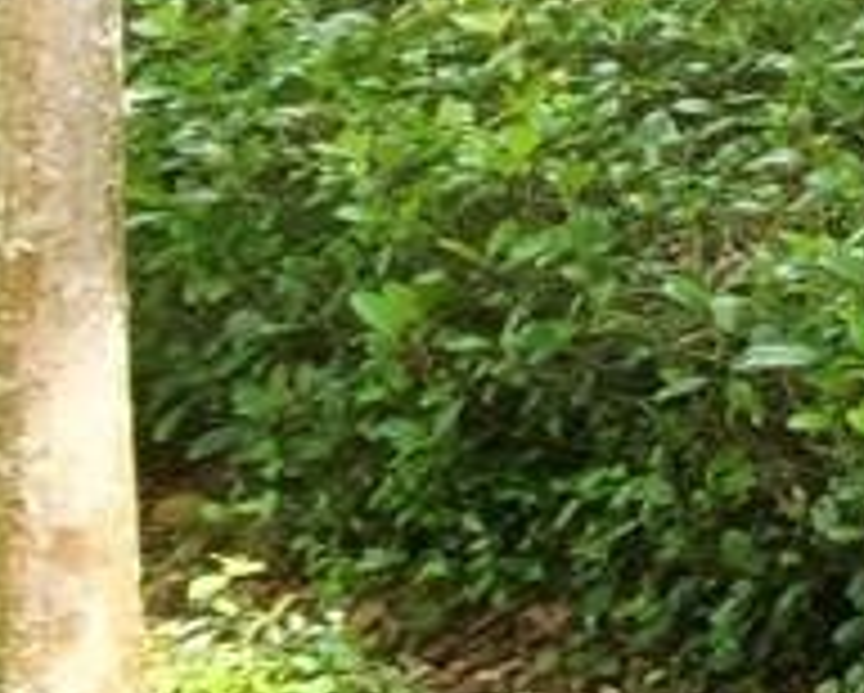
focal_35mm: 130
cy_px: -680
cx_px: 3449
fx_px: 3328
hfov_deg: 8.2
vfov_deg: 10.9
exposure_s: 1/125
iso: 200
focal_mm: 8
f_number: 7.1
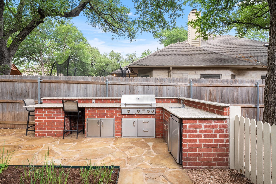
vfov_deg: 64.5
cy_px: 92
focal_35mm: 19
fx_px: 146
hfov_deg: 86.9
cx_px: 138
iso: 250
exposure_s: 1/3
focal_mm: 19
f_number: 10
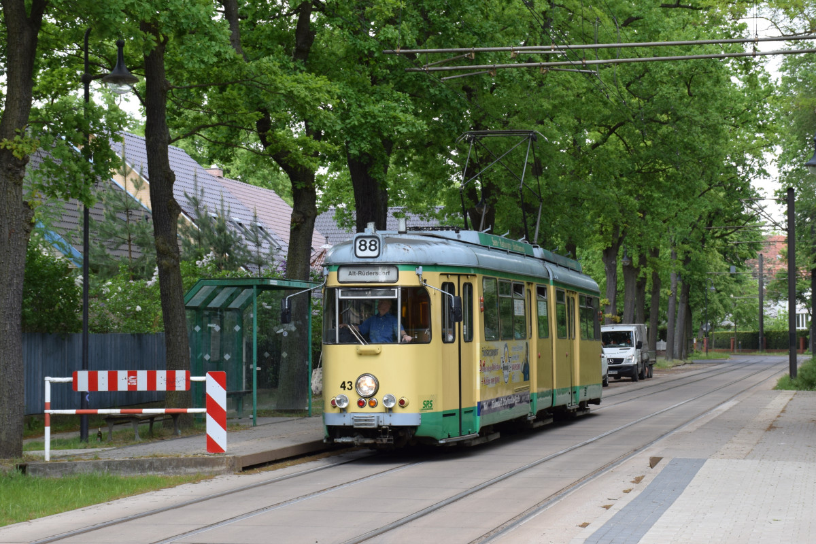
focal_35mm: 68
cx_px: 408
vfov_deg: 20.2
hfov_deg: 29.9
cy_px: 272
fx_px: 1530
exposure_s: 1/250
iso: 400
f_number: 8
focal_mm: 45
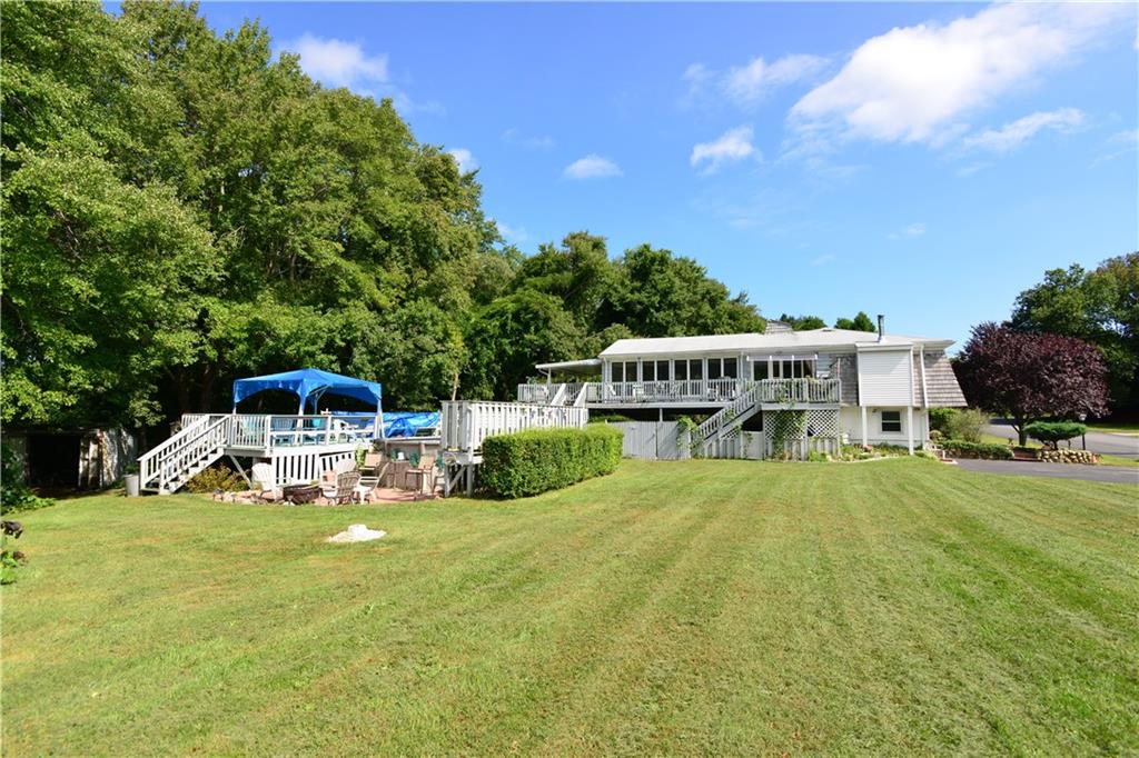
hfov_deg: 93.3
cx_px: 570
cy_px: 379
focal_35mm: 17
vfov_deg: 70.4
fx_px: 538
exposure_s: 1/400
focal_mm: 17
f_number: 10
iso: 400
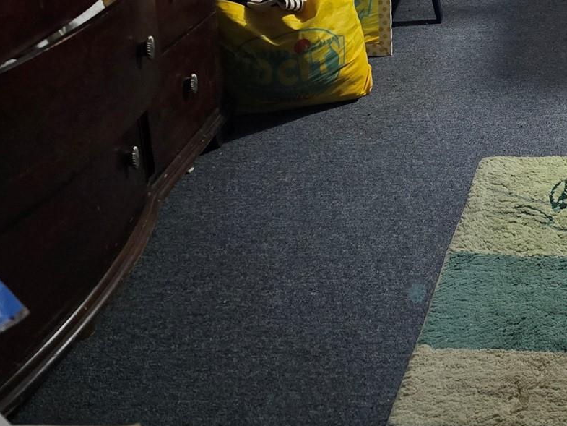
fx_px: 983
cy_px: -93
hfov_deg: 29.1
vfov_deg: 22.4
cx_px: 620
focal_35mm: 60
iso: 800
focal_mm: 6.3
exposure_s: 1/60
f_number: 1.7
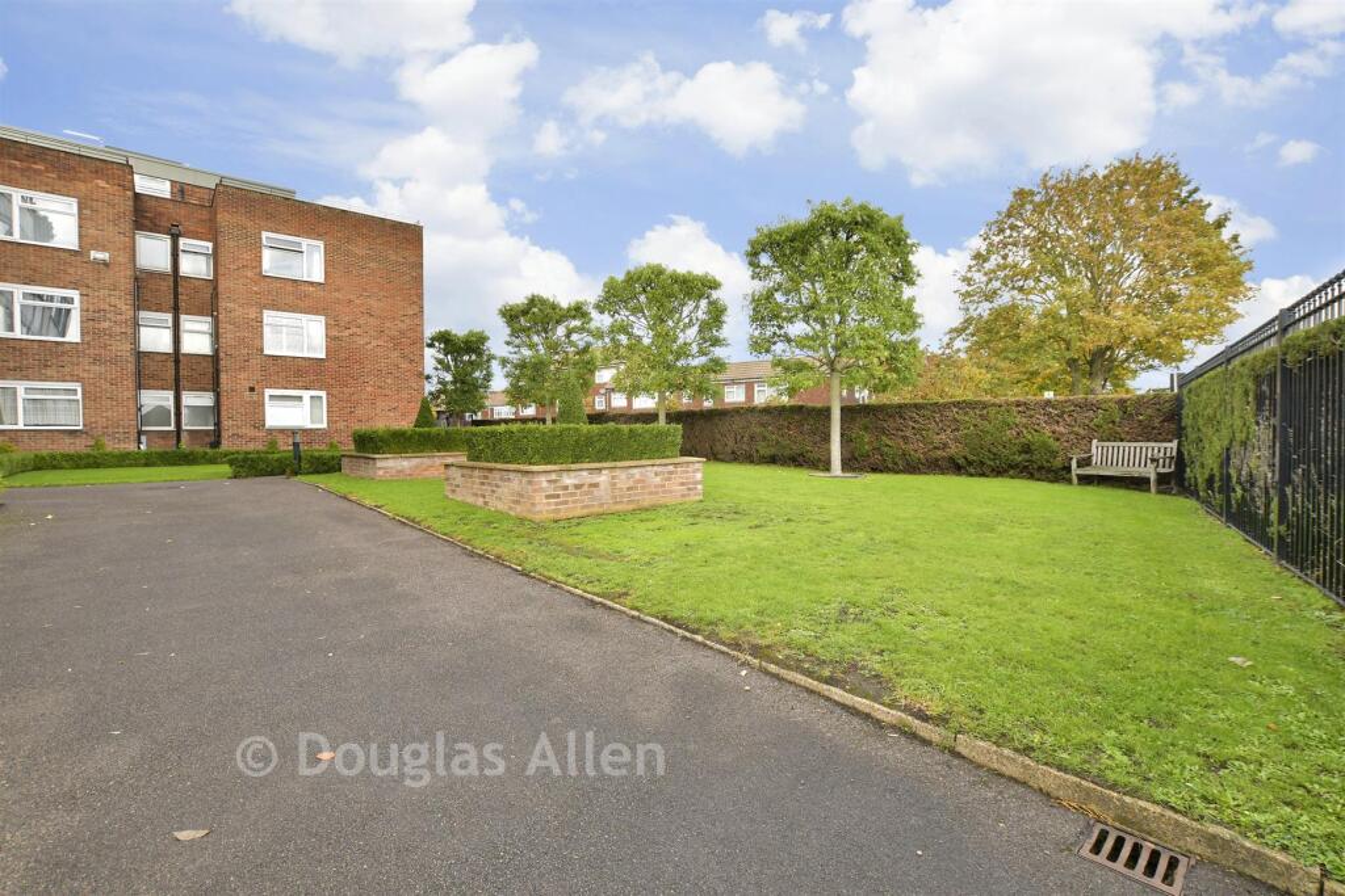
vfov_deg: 77.3
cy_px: 448
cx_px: 672
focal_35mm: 15
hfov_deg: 100.4
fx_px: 560
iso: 160
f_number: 8
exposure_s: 1/100
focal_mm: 10
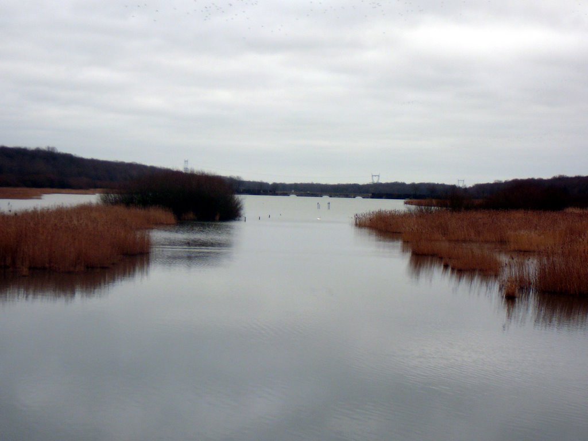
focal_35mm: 71
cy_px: 220
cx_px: 294
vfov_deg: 20.7
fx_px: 1206
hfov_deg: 27.4
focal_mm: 10.5
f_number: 3.7
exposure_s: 1/160
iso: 80
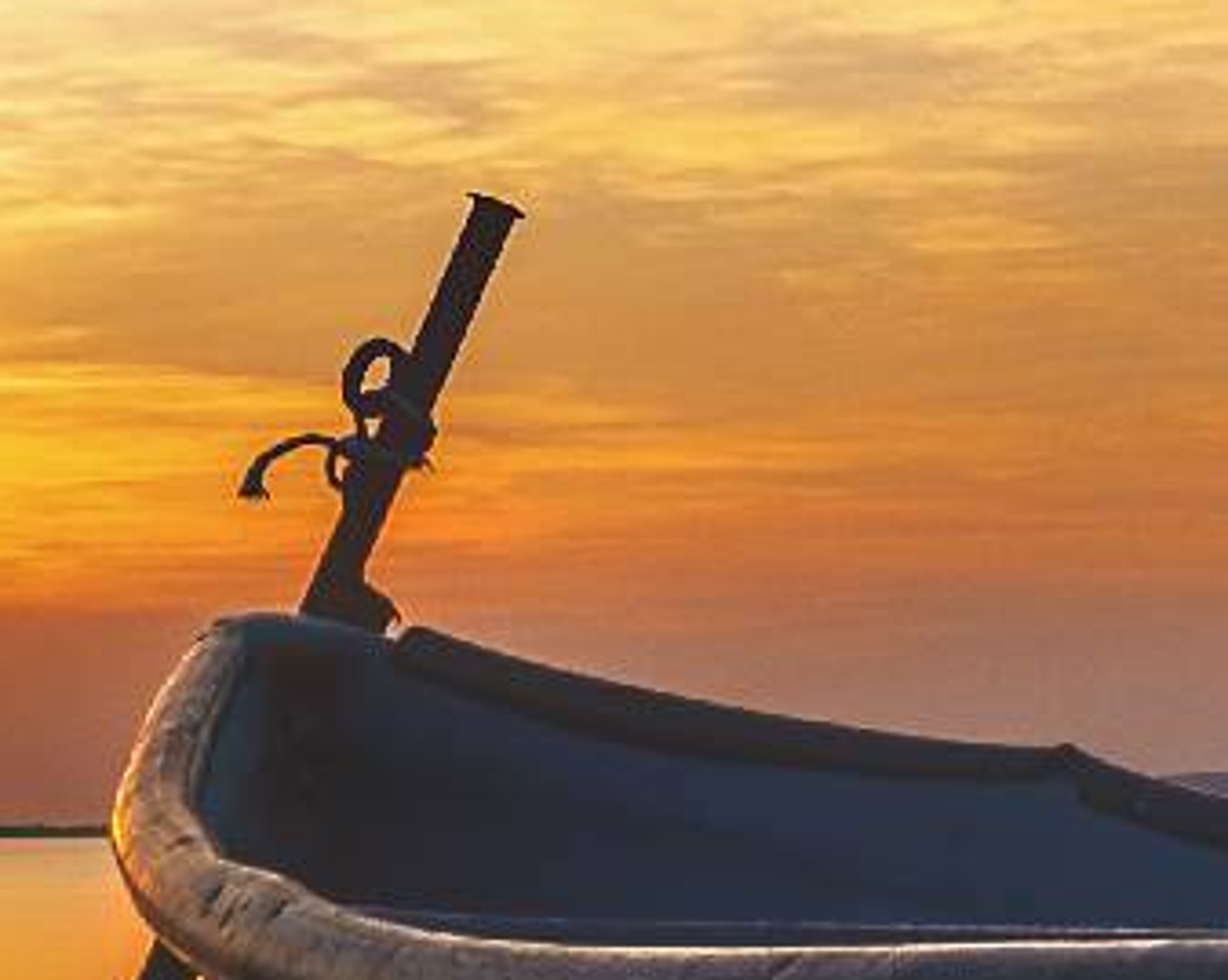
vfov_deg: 7.9
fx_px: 7045
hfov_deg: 10.0
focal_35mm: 194
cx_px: 568
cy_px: 1006
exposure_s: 30
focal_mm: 19.6
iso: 200
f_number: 9
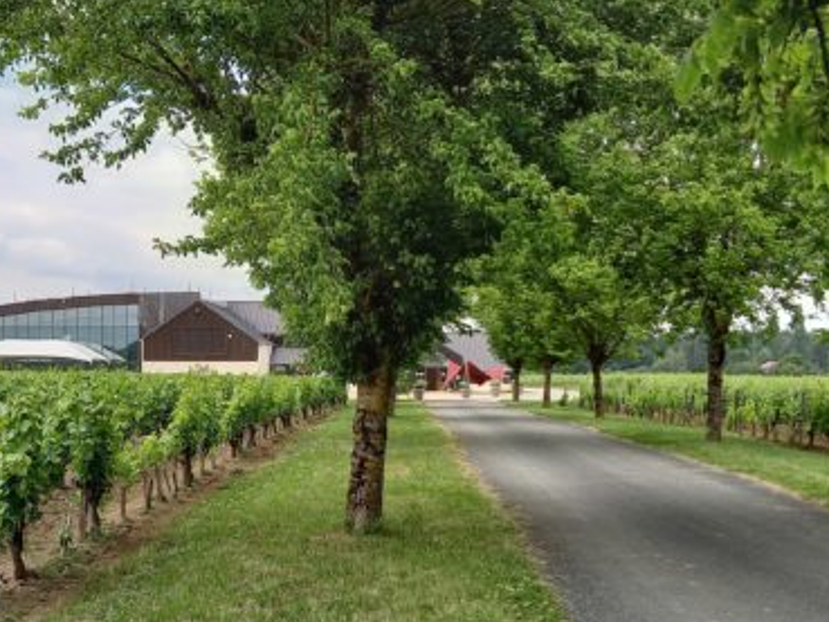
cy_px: 359
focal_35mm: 52
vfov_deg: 28.0
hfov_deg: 36.7
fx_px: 1246
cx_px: 335
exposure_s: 1/603
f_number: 2
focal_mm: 4.6
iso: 50
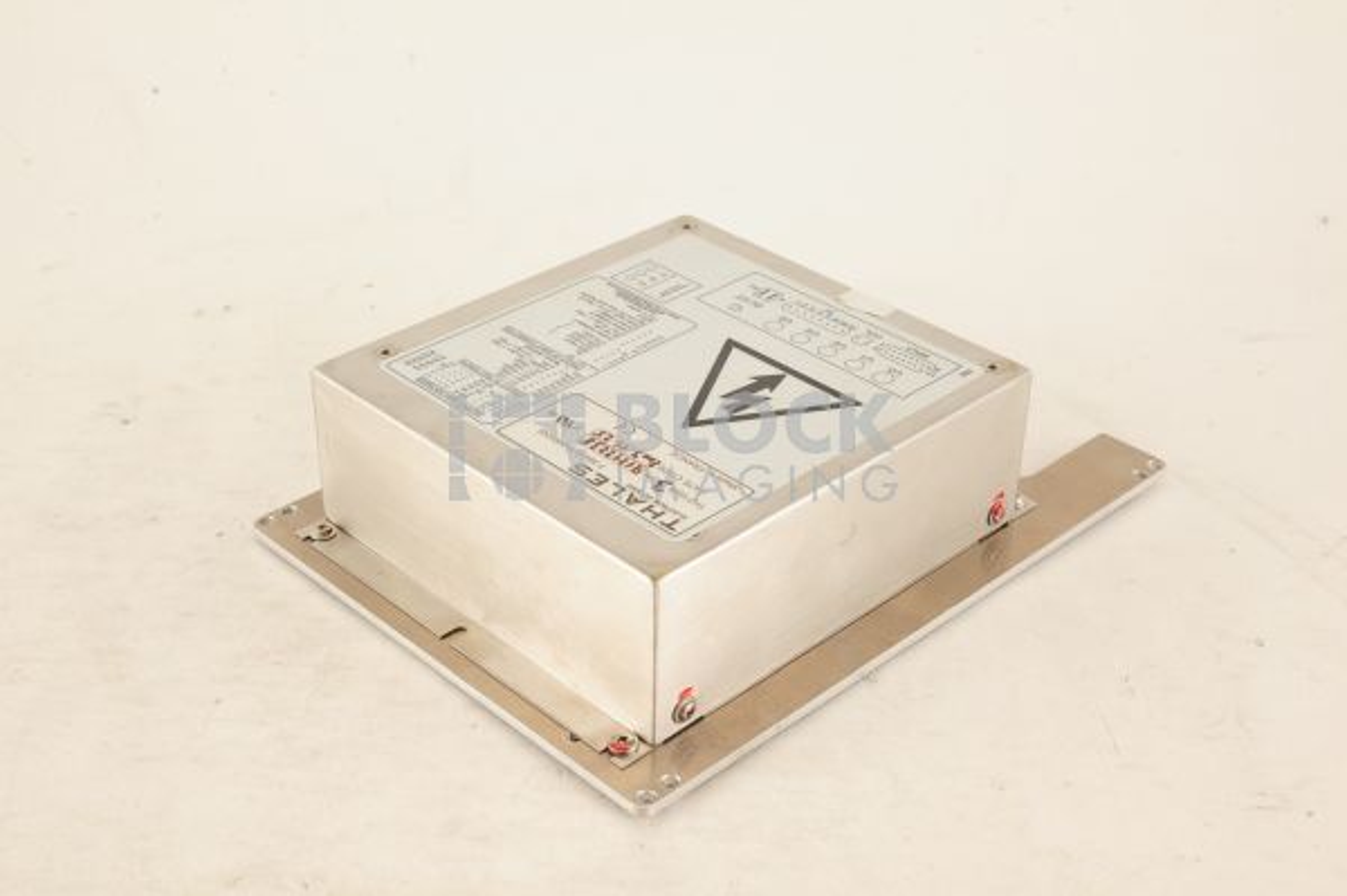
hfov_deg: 39.6
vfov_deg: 26.9
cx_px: 674
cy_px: 448
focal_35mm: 50
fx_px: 1869
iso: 1600
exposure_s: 1/125
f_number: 13
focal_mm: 50
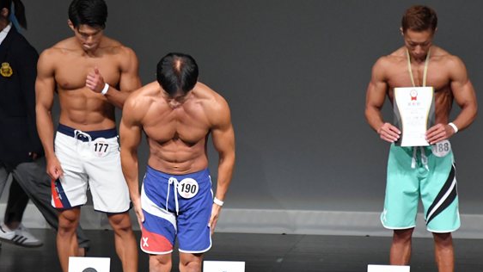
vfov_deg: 2.4
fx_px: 6377
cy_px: 167
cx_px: 221
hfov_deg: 4.3
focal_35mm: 498
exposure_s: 1/400
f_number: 5.6
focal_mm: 230
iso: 5000
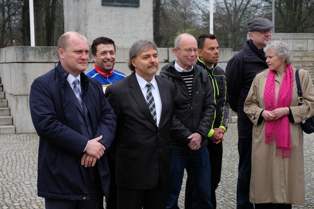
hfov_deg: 32.9
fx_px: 532
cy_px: 104
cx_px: 157
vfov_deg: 22.3
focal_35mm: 61
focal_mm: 40.7
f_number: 5.6
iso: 200
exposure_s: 1/110
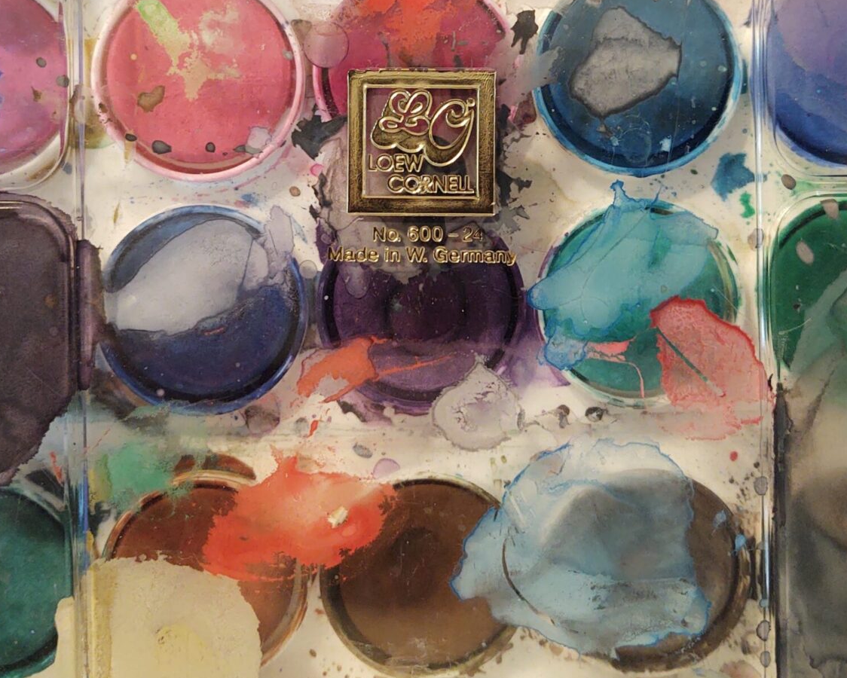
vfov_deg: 33.0
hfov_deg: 41.1
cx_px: 427
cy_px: 201
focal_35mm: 45
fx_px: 1128
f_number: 1.7
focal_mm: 4.75
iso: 494
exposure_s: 1/50
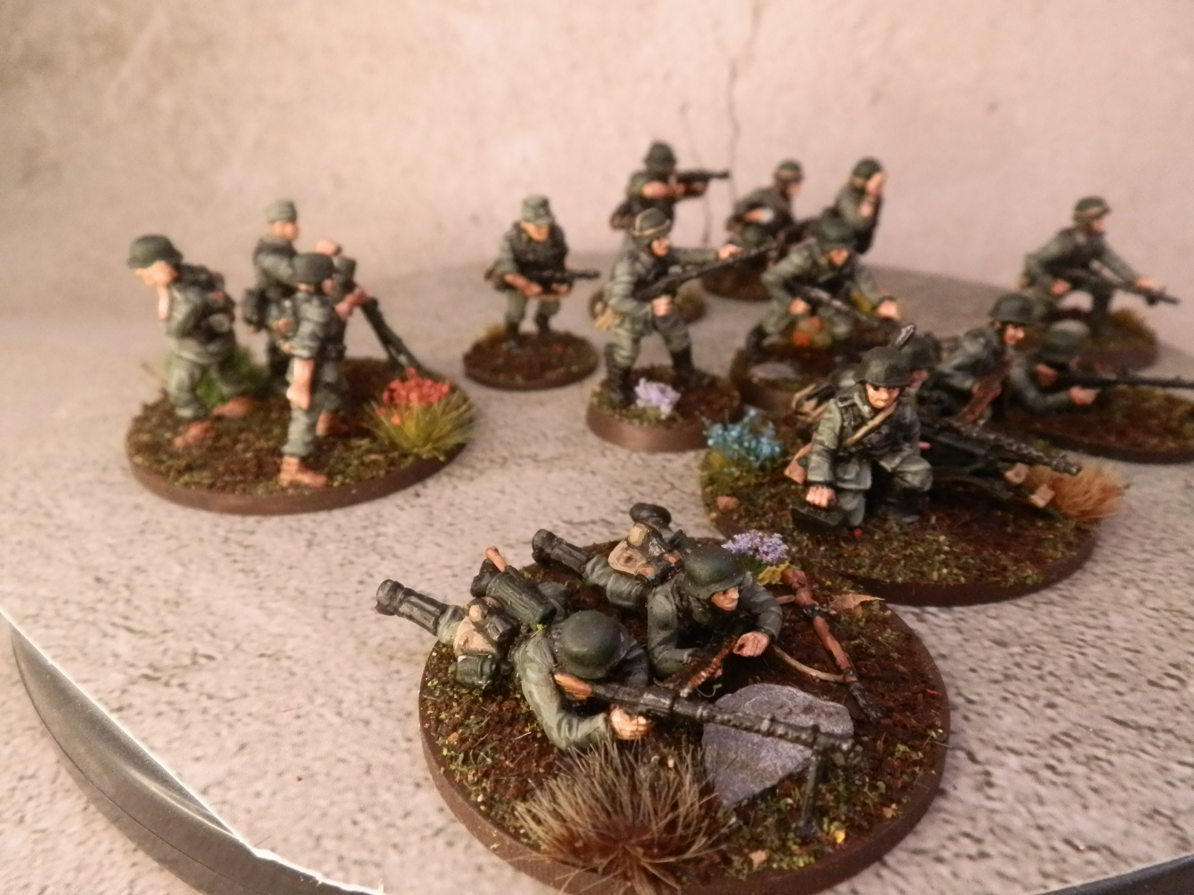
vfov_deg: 49.7
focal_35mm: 28
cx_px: 597
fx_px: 966
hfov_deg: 63.4
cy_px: 448
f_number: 3.1
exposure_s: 1/100
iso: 400
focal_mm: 5
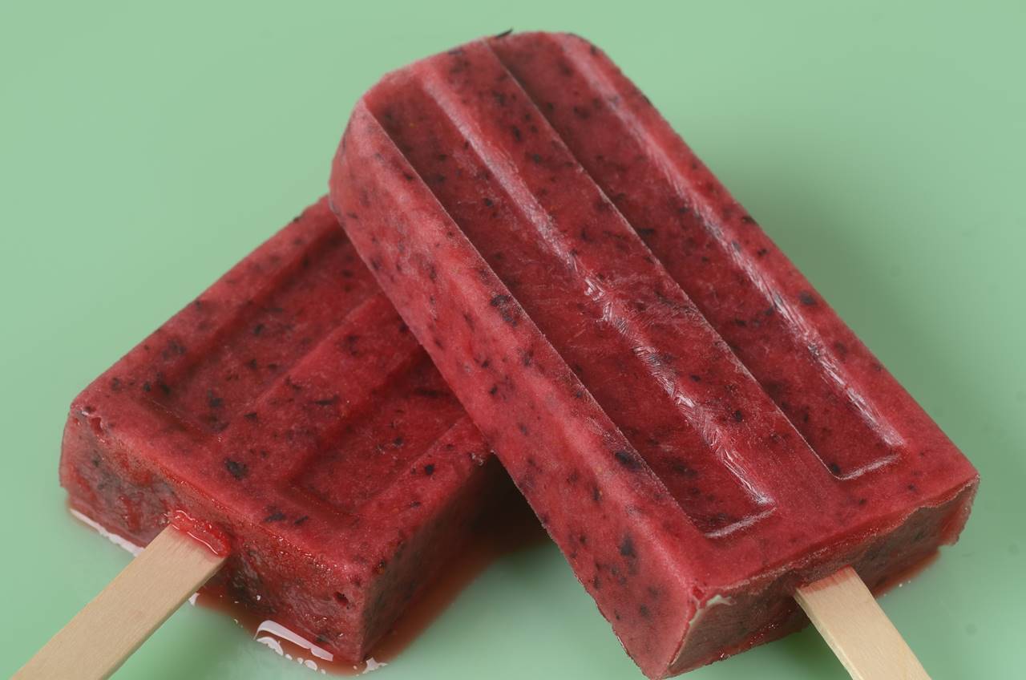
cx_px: 513
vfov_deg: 8.7
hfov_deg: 13.1
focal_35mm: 158
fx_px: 4480
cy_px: 340
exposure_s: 1/125
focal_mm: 105
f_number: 8
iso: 100
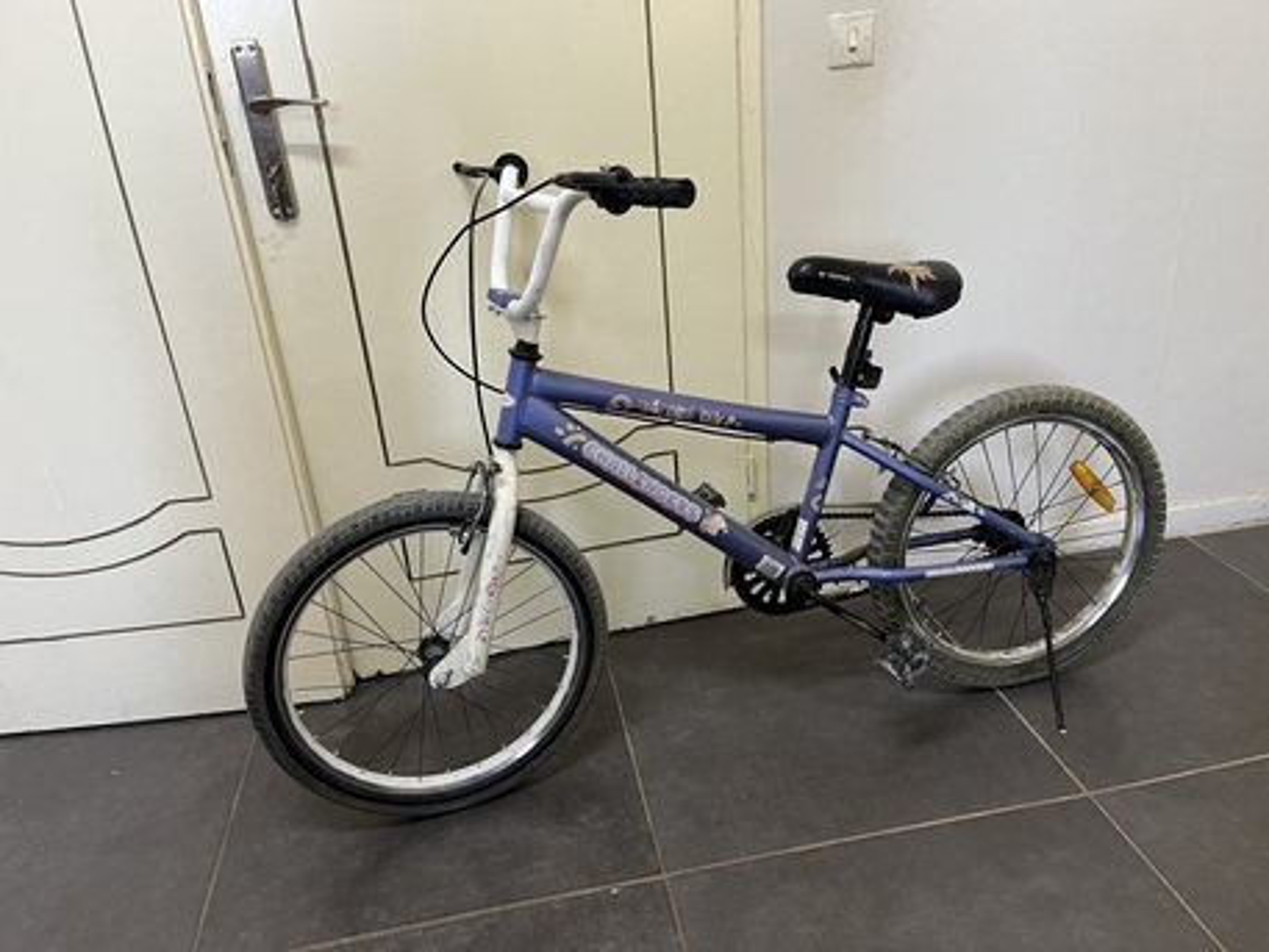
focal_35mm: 26
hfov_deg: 67.3
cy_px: 476
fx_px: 953
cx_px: 634
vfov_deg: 53.1
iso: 200
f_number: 1.6
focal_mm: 5.1
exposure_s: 1/60
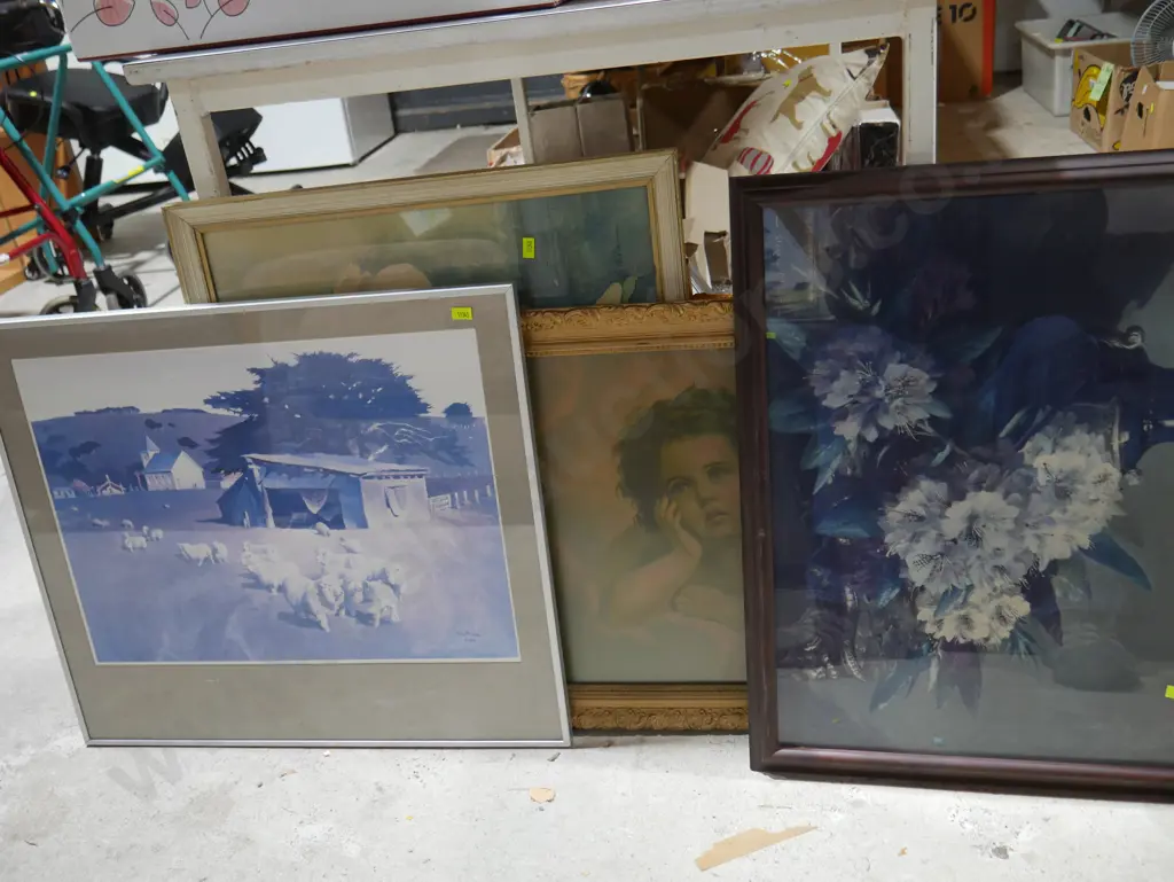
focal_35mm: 32
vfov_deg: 44.2
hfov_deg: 56.8
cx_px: 587
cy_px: 441
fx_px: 1086
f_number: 3.6
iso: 500
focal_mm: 16
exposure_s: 1/60
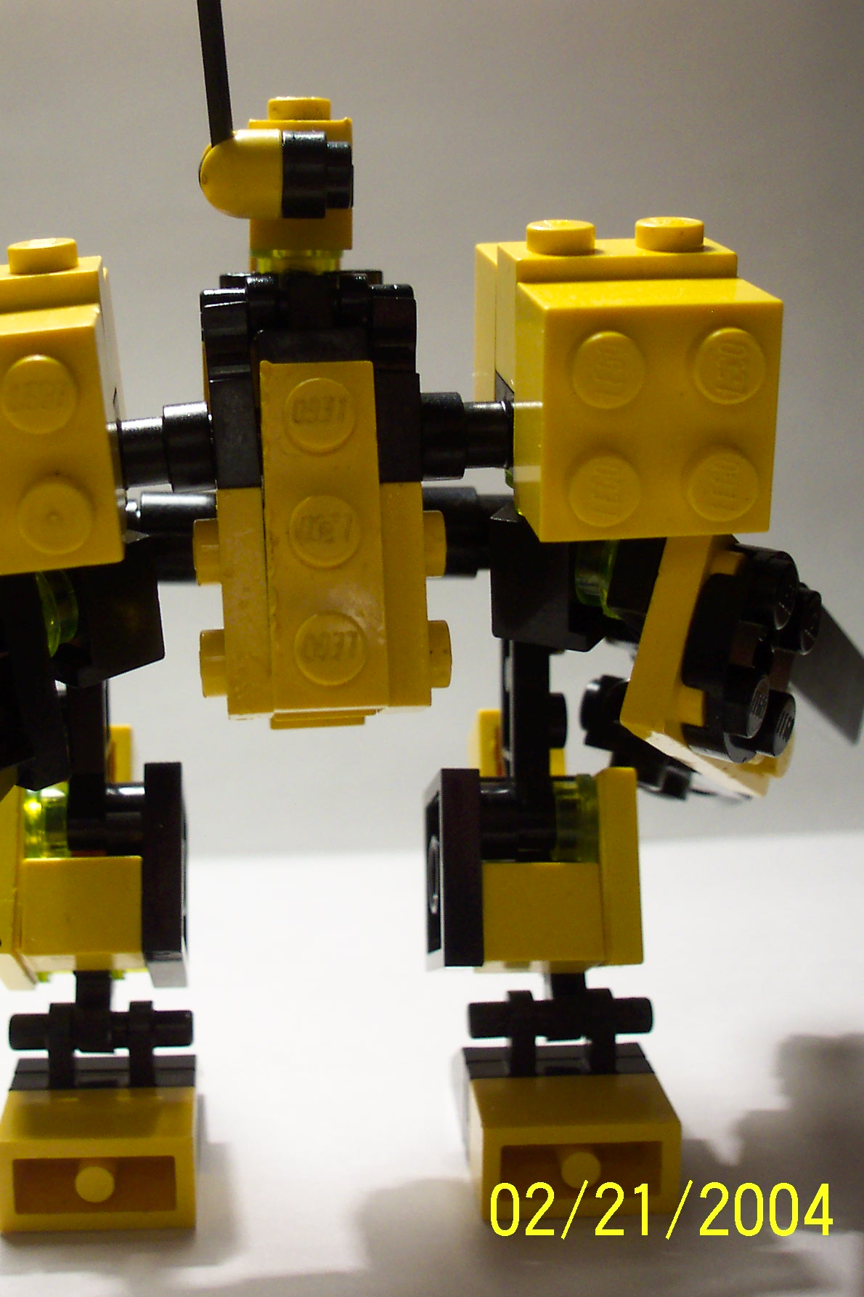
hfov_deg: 28.0
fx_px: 1728
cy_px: 535
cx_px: 314
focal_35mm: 48
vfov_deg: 41.0
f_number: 2.8
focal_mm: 7.5
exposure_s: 1/45
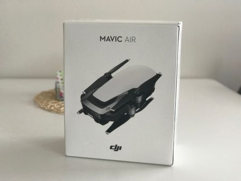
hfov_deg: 33.8
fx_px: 397
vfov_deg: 25.7
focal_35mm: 57
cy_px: 90
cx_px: 120
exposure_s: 1/50
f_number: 2.8
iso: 64
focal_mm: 6.6
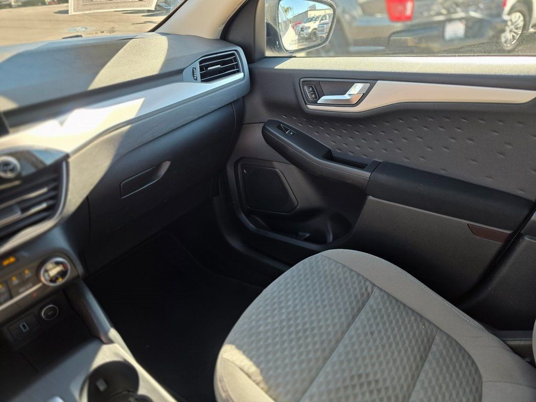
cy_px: 201
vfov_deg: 58.9
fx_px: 356
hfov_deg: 73.9
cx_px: 268
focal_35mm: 23
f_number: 1.7
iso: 100
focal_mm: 6.3
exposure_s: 1/180
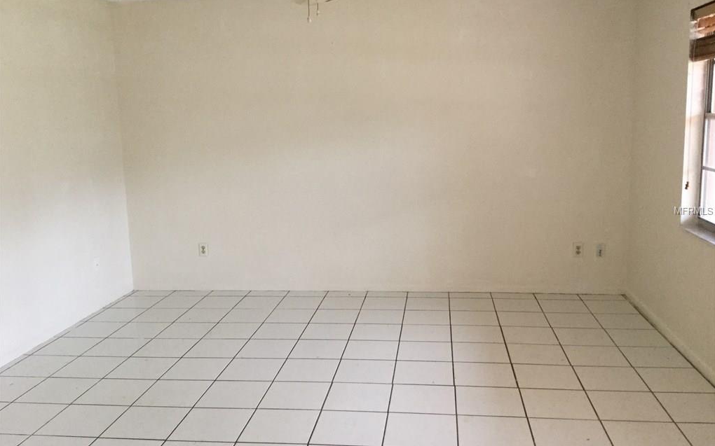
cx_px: 358
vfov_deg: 38.3
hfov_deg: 58.2
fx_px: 643
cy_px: 211
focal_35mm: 33
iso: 80
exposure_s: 1/30
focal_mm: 3.3
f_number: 2.4
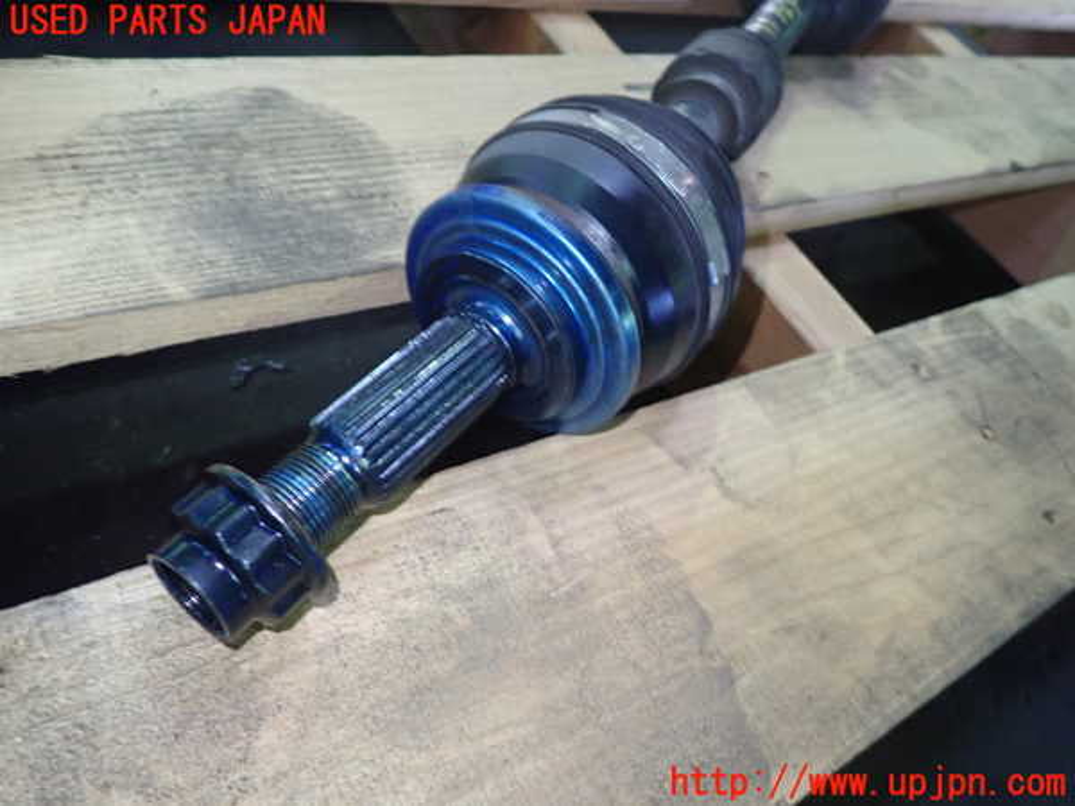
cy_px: 403
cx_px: 538
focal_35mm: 25
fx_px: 776
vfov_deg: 54.9
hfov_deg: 69.4
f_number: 2
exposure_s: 1/30
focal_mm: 4.5
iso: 400
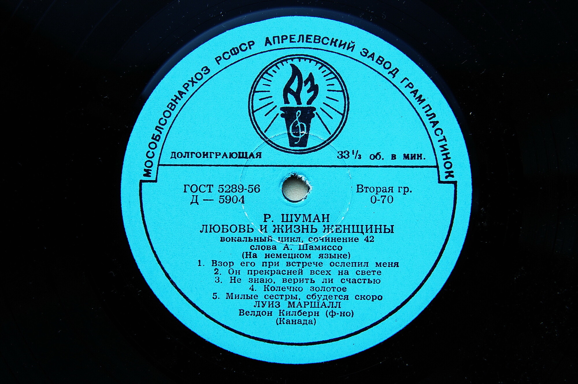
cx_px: 289
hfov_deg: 37.9
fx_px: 842
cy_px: 192
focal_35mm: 52
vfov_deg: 25.7
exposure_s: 1/125
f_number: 5.6
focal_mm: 35
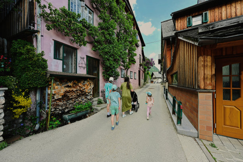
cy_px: 81
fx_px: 94
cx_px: 122
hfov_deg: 104.3
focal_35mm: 14
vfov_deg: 81.2
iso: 100
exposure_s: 1/160
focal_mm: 14
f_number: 4.5
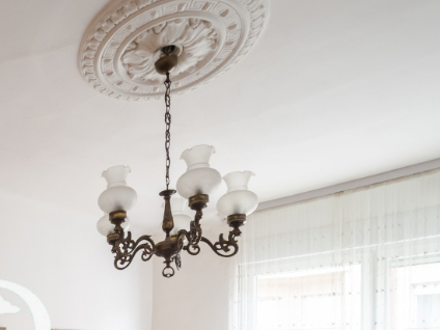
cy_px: 363
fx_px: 419
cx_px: -13
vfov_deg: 36.4
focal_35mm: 33
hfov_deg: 45.4
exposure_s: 1/15
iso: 400
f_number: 4
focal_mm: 7
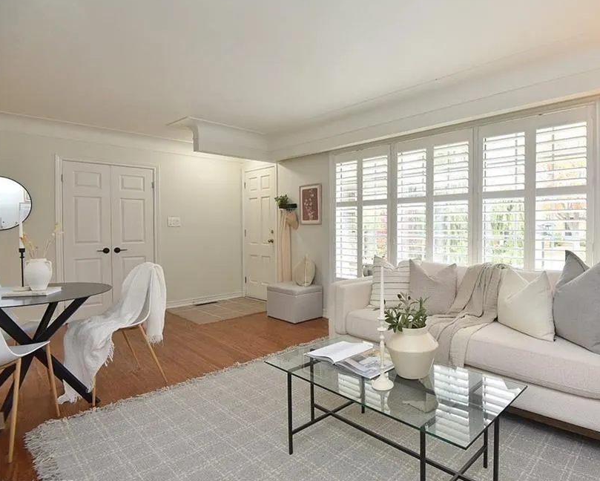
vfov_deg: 70.9
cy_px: 237
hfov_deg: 81.7
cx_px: 375
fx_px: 338
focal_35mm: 19
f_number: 6.3
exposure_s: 1/60
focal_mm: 16
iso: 500
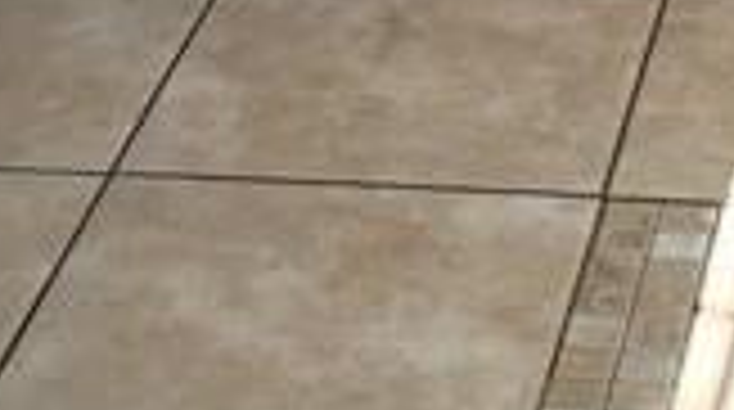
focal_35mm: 199
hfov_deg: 10.8
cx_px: 648
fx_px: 3866
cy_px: -919
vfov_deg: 5.6
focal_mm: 4.15
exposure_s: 1/120
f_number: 2.2
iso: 64
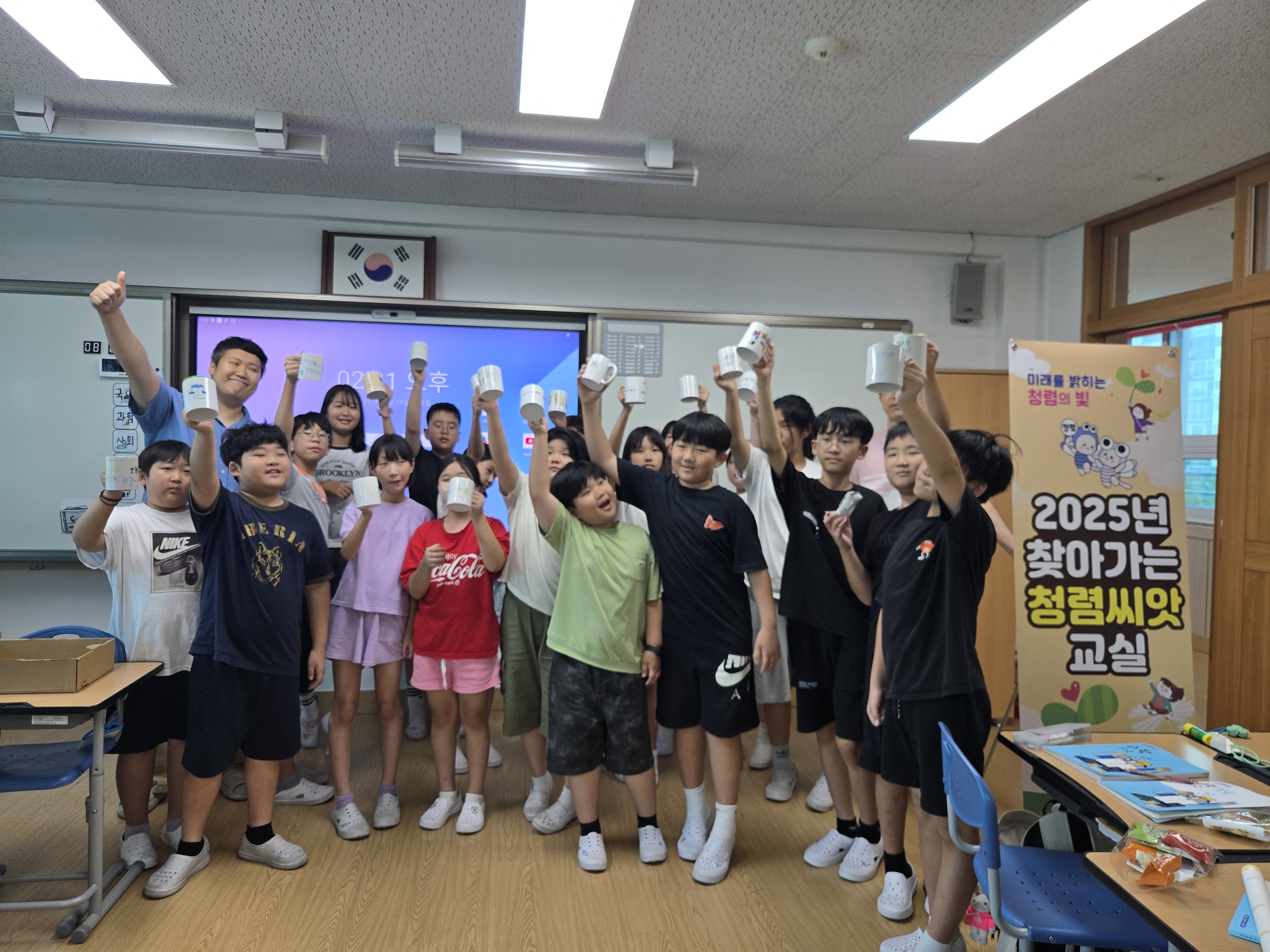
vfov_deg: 58.9
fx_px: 844
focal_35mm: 23
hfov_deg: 73.9
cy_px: 476
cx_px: 635
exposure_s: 1/120
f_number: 1.8
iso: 50
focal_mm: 5.4
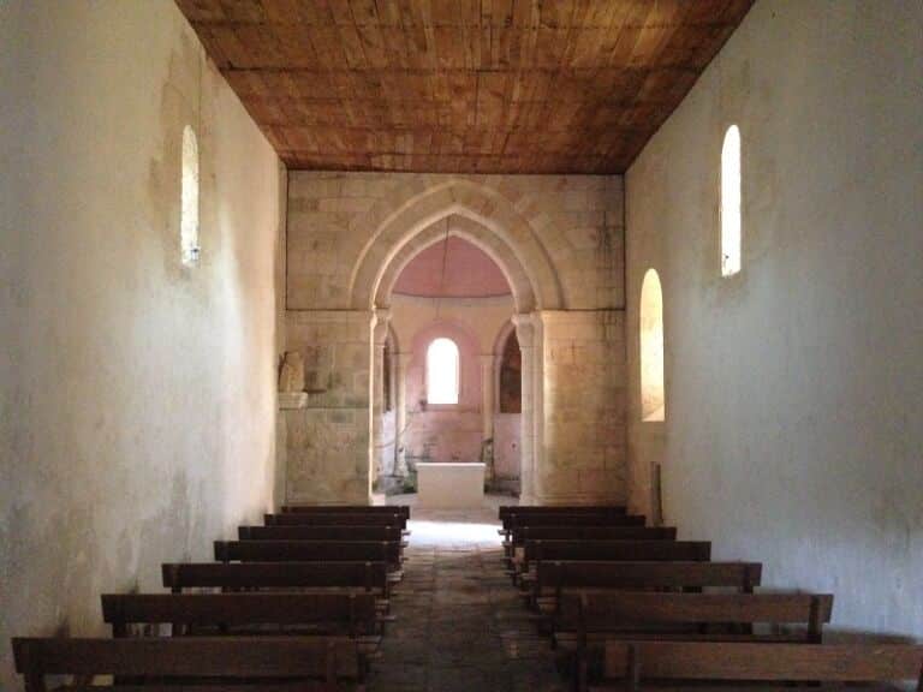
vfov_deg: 42.9
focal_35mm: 33
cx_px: 462
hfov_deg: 55.4
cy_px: 346
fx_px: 880
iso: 800
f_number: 2.4
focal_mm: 4.12
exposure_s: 1/15
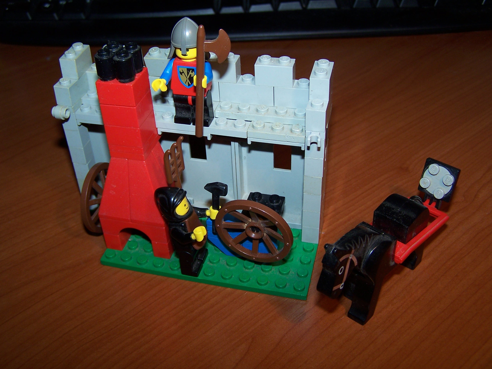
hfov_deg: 49.0
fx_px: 540
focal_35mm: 38
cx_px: 246
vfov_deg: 37.7
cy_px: 184
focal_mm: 6.3
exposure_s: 1/60
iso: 80
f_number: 2.8
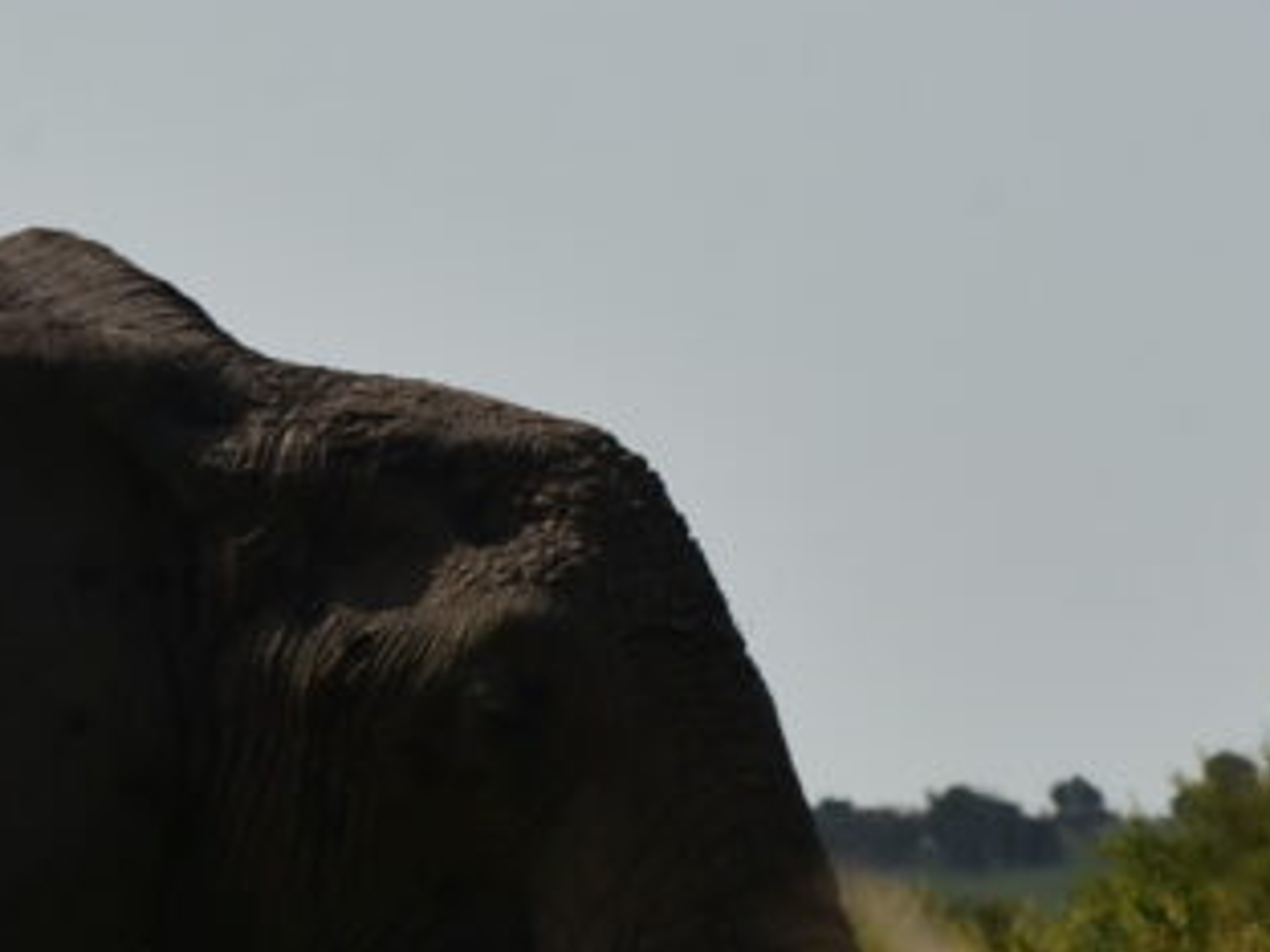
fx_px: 29497
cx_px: 20
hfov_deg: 2.5
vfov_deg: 1.8
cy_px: 850
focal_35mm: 804
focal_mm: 170
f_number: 11
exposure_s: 1/125
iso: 200
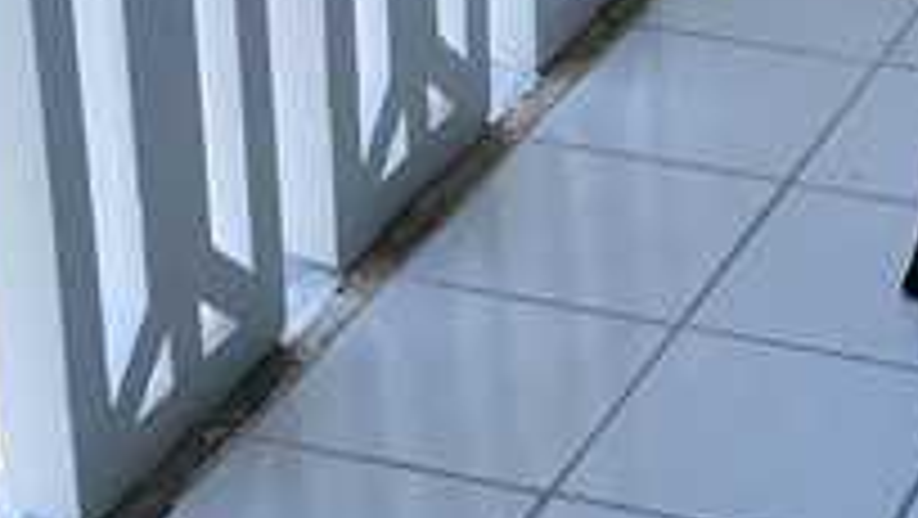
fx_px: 3020
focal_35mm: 124
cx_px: 950
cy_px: 54
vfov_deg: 9.8
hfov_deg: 16.9
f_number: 2.2
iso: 25
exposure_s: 1/257
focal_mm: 4.15
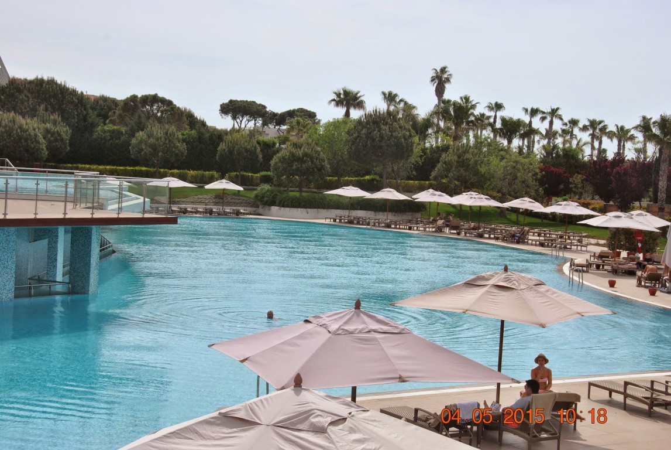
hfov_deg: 30.5
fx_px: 1232
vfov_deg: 20.7
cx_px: 336
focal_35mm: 66
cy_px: 225
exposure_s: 1/320
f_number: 9
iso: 100
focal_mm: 44
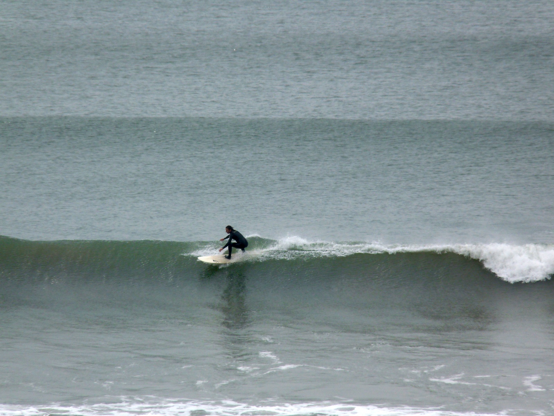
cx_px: 277
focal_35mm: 455
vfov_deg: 3.3
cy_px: 208
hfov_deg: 4.4
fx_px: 7282
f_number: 7.1
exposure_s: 1/400
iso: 100
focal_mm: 80.8
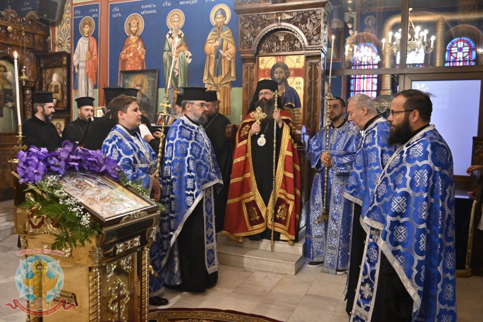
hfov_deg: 60.7
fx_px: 413
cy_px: 161
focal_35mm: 31
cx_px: 242
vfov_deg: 42.7
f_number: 3.5
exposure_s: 1/125
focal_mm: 20.5
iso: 4000
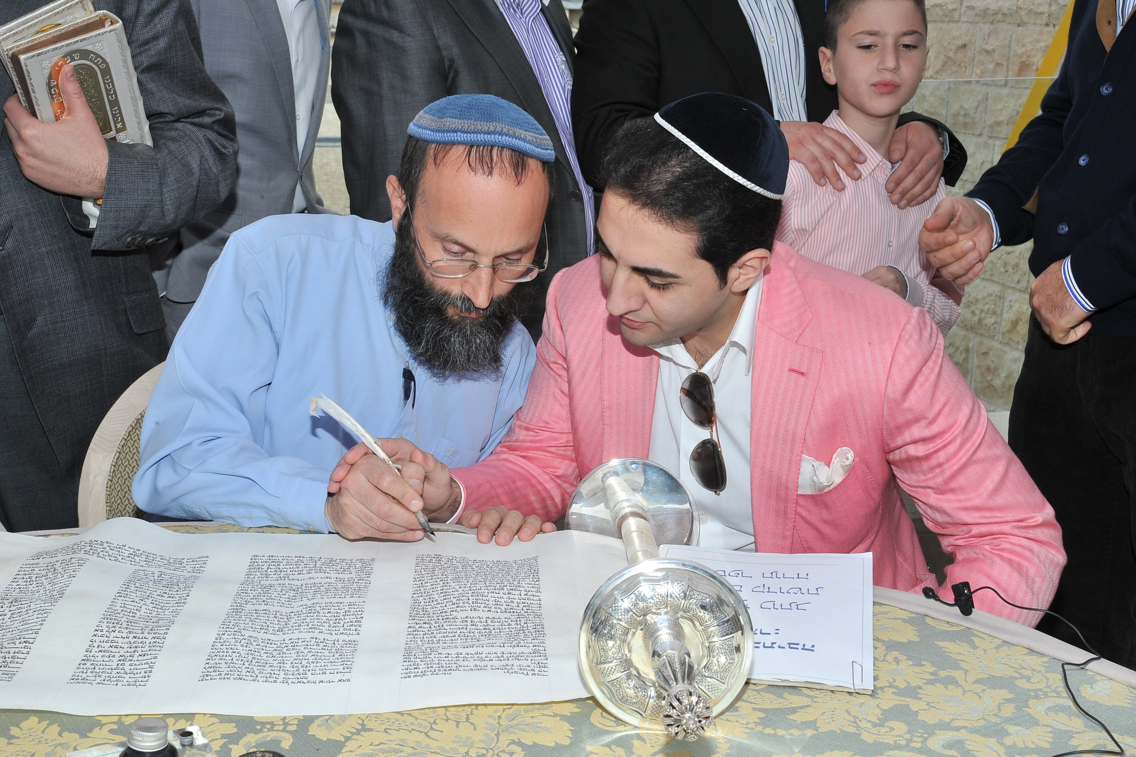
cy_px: 378
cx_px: 568
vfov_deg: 27.0
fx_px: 1577
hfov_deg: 39.6
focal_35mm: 50
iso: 500
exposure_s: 1/250
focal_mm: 50
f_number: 14
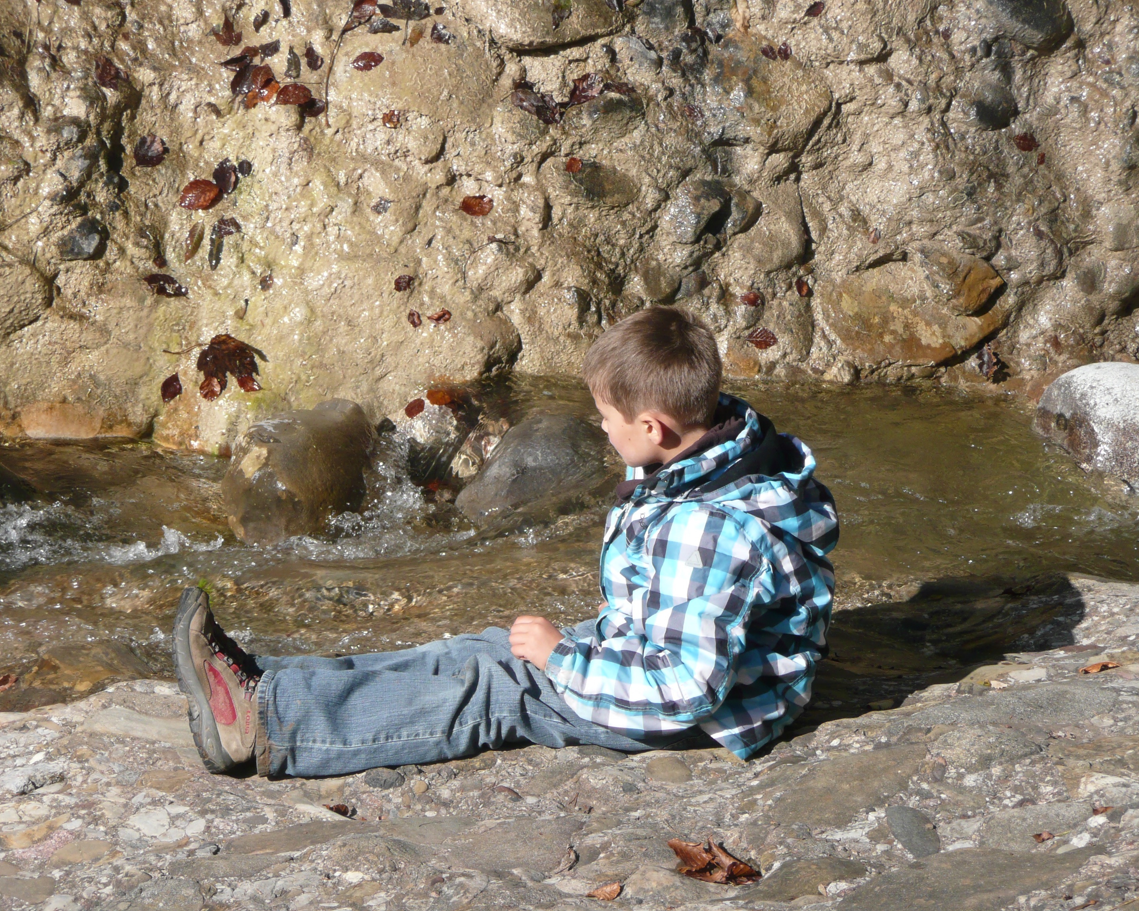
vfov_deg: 9.4
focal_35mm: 165
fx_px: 5562
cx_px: 575
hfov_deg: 11.7
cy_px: 455
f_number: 4.8
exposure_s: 1/500
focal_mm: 26
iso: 100
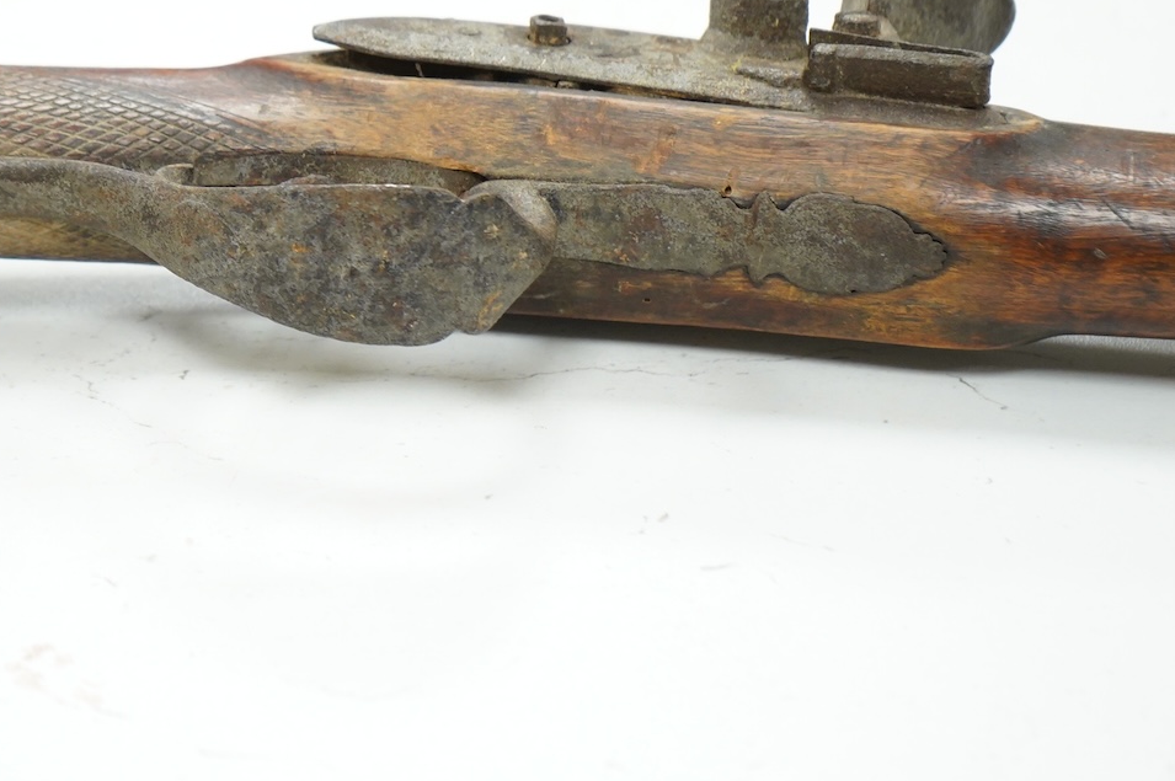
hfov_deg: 16.1
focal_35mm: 126
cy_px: 227
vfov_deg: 10.8
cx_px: 193
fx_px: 4109
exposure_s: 1/125
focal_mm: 70
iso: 2500
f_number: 5.6
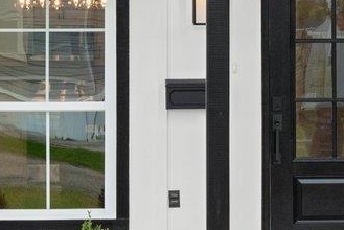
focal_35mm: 199
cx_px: 342
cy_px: 98
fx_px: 1903
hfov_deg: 10.2
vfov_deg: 6.9
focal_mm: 32
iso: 200
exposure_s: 1/60
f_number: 10
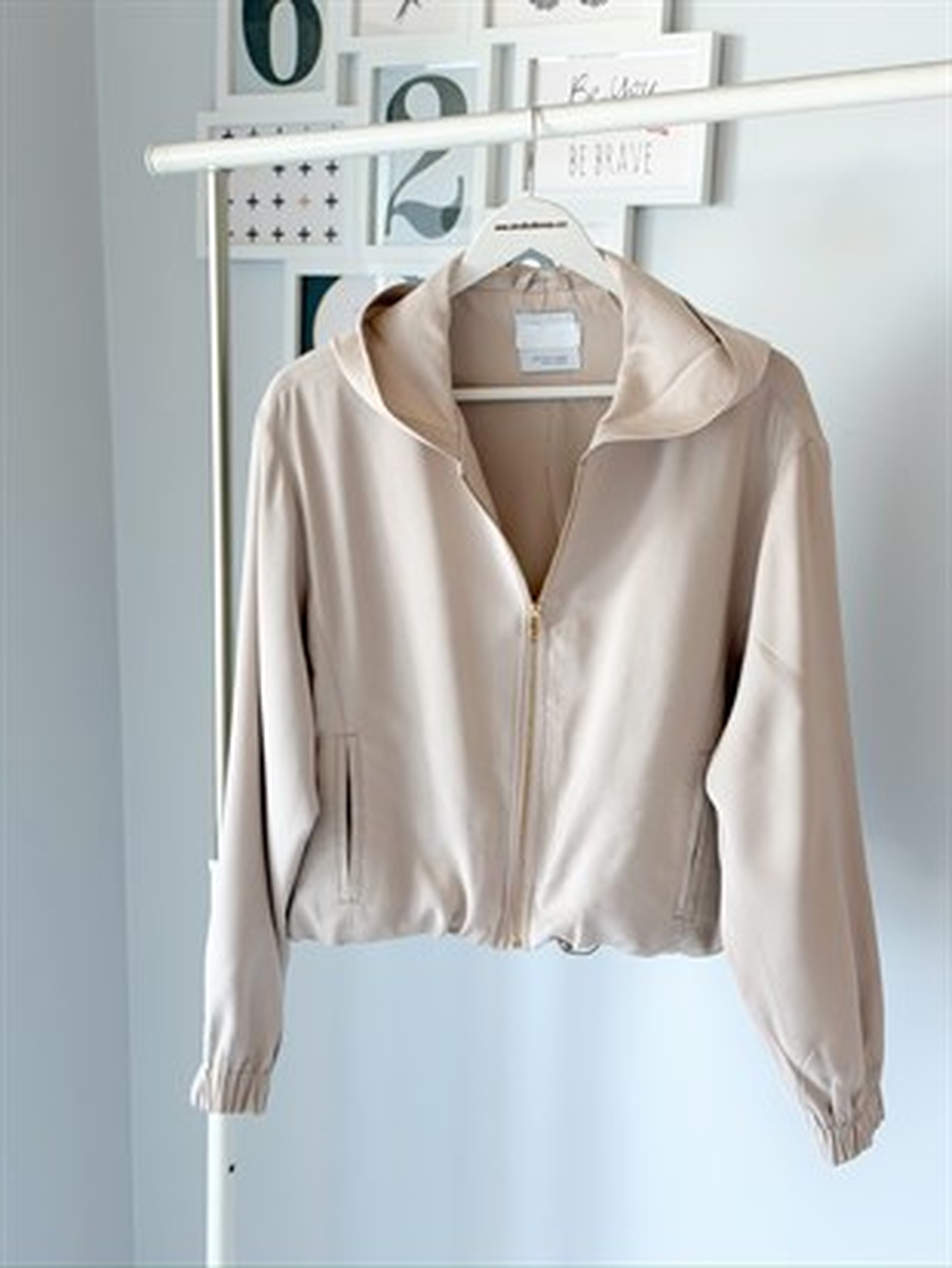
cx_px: 476
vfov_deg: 39.6
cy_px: 634
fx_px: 1759
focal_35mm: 48
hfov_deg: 30.3
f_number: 1.78
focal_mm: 6.76
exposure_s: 1/108
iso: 100
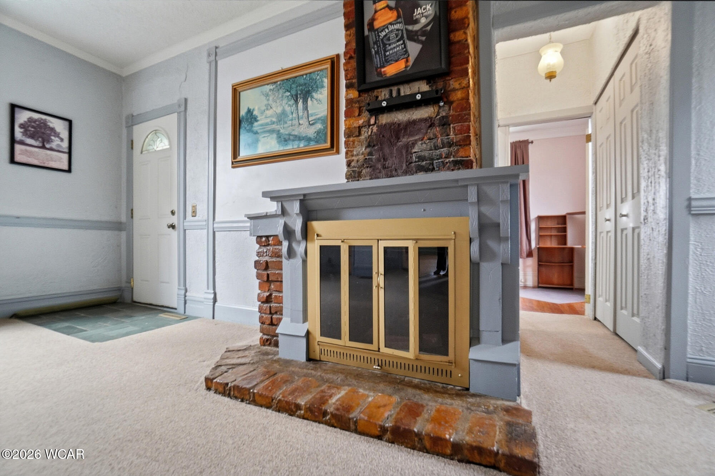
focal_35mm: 15
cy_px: 238
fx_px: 298
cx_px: 358
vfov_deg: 77.3
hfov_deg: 100.4
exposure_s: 1/60
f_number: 5.6
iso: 125
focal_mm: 10
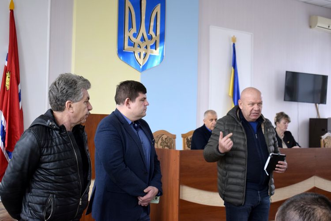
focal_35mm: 52
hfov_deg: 37.8
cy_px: 110
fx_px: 483
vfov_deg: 25.8
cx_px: 166
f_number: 4.5
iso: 800
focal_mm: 35
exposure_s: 1/60
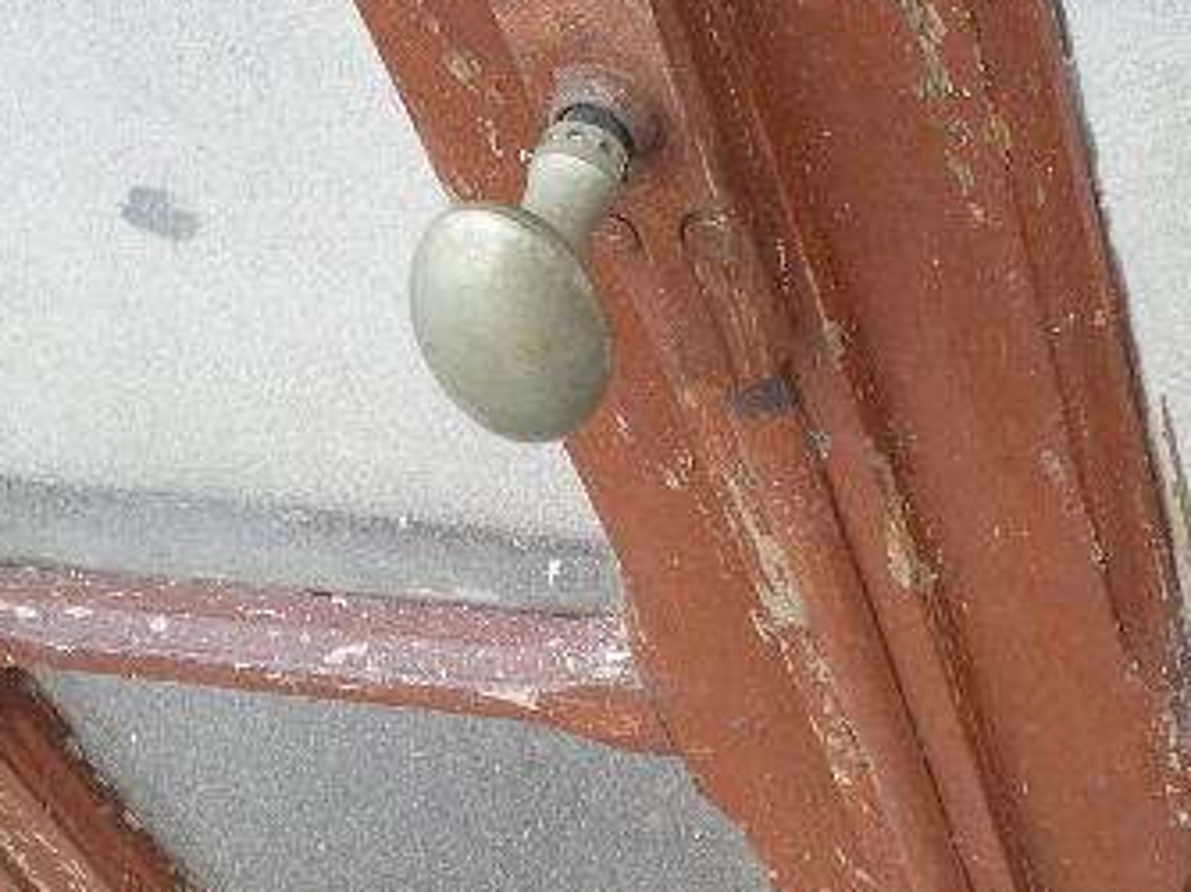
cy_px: 489
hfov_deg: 28.1
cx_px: 745
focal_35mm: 69
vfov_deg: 21.3
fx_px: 2372
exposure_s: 1/100
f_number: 3.1
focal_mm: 6.3
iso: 50
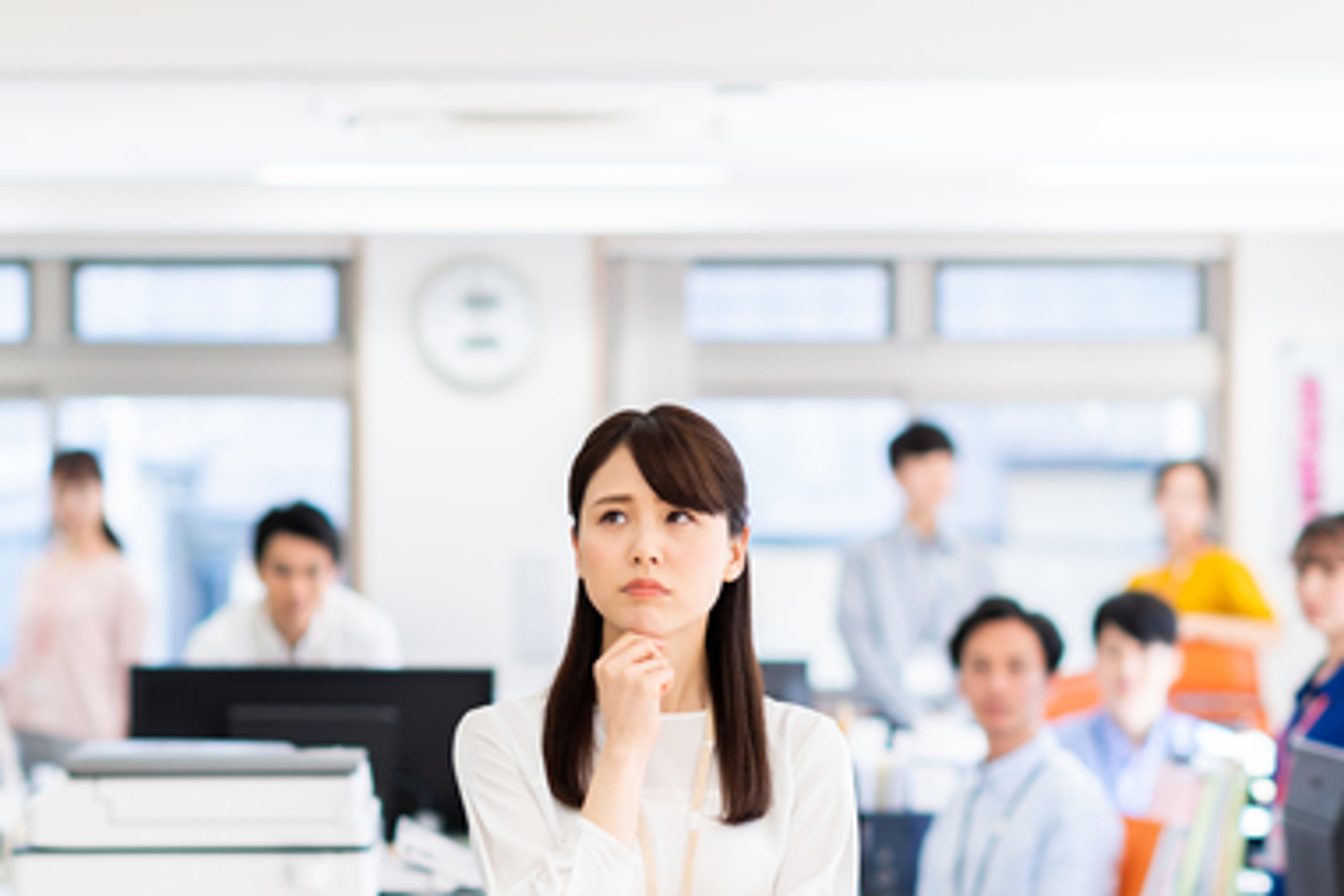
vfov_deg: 10.2
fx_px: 5002
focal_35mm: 134
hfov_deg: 15.3
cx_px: 494
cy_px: 540
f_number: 2.8
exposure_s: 1/250
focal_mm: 85
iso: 250
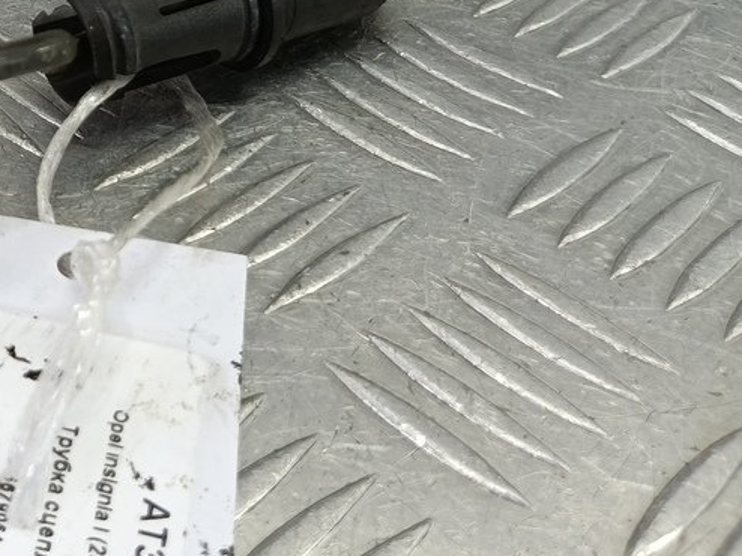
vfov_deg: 25.0
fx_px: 1200
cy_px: 17
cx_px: -20
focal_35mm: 56
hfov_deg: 31.5
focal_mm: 4.11
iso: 130
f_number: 1.6
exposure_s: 1/50
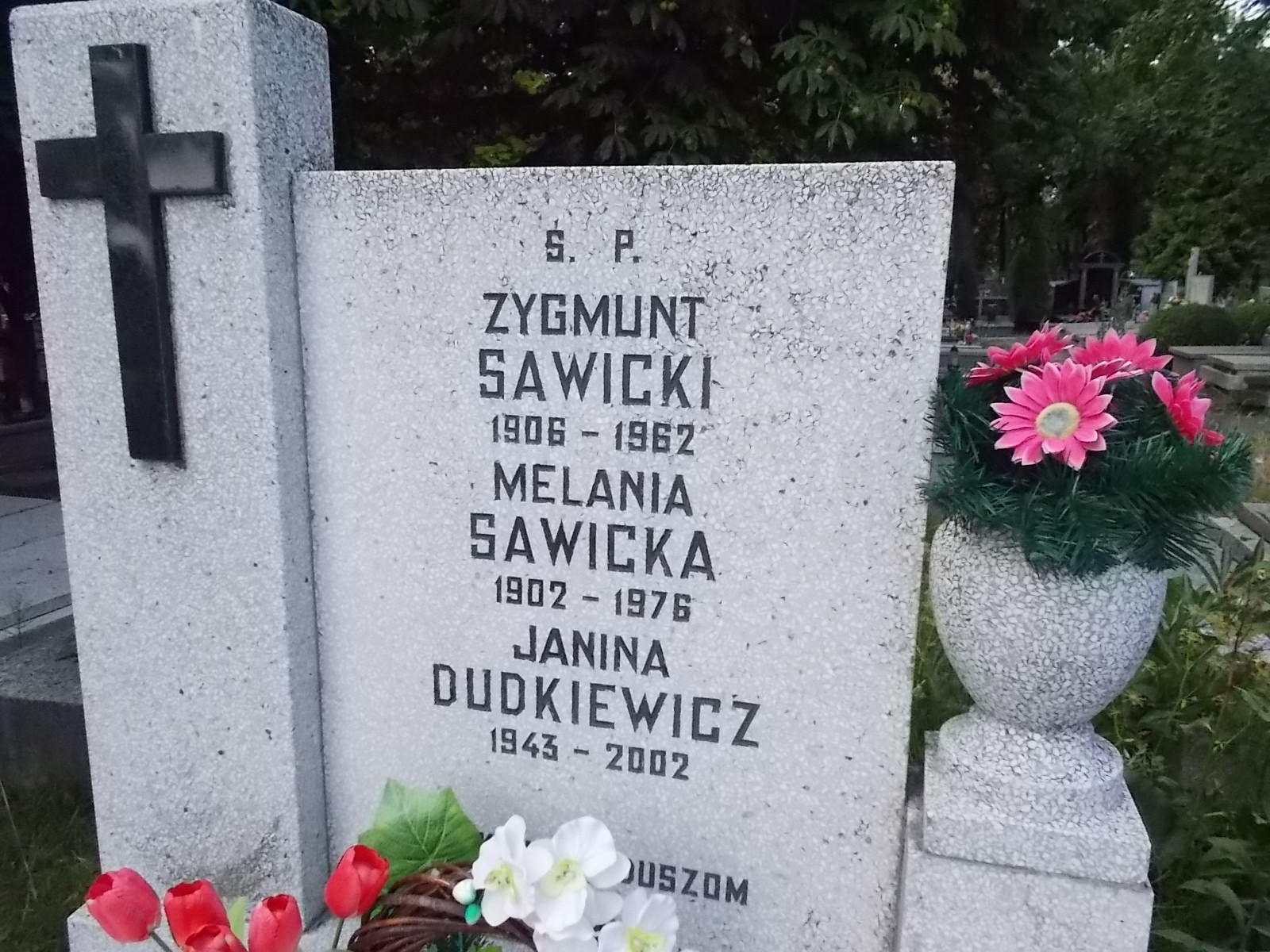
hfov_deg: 67.3
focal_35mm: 26
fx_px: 954
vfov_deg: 53.1
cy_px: 476
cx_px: 635
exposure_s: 1/320
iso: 400
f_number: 8
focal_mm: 4.6
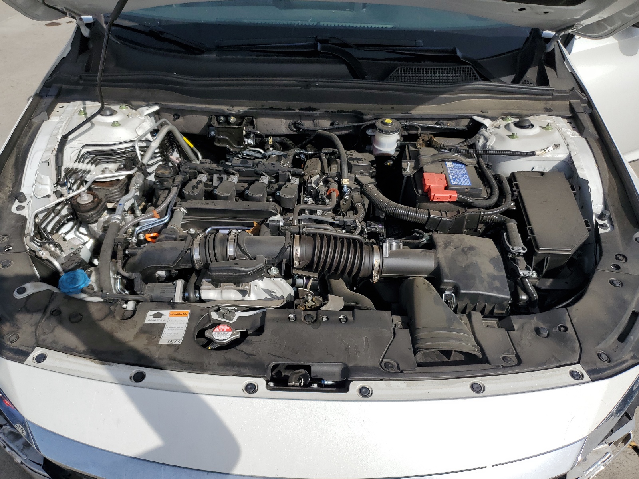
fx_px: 480
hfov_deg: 67.3
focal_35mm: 26
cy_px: 240
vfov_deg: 53.1
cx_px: 320
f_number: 1.5
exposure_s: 1/5000
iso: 50
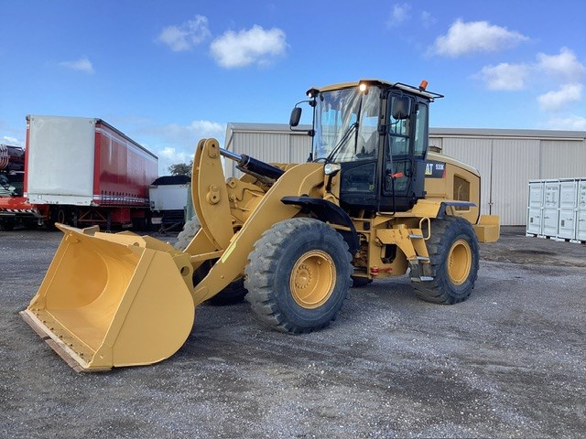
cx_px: 293
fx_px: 525
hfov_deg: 58.4
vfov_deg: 45.4
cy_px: 220
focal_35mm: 31
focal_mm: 3.3
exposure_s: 1/198
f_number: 2.4
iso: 25
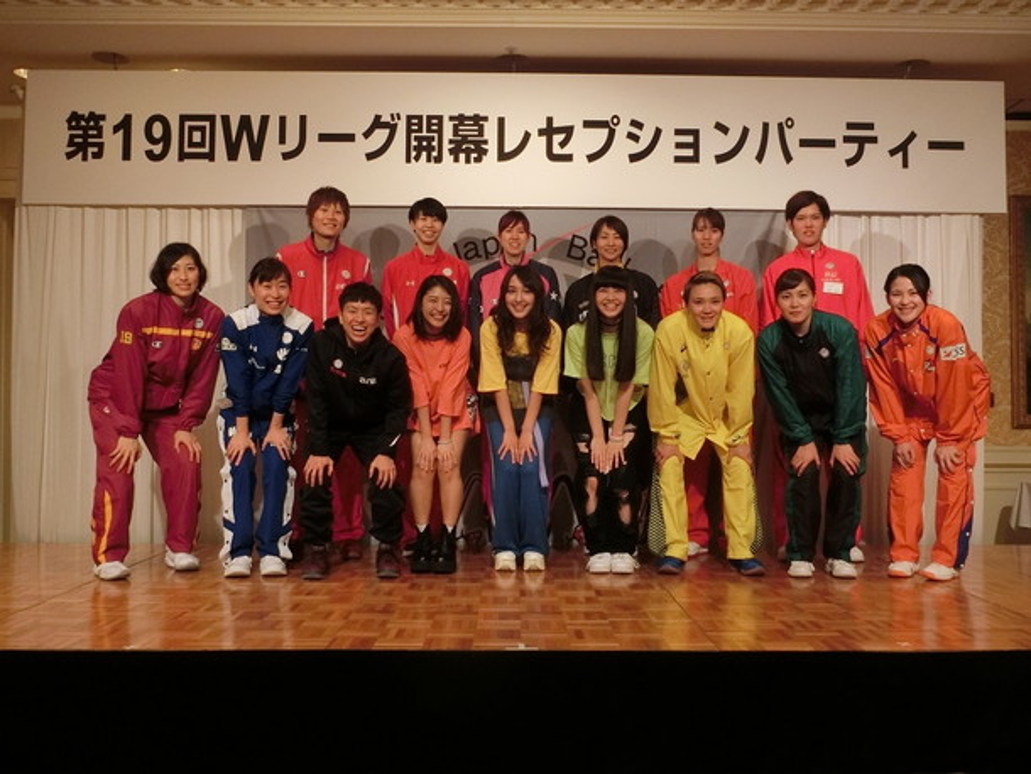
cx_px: 516
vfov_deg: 41.8
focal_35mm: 34
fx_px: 1013
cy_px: 387
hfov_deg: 53.9
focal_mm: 6
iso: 400
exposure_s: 1/60
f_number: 3.9
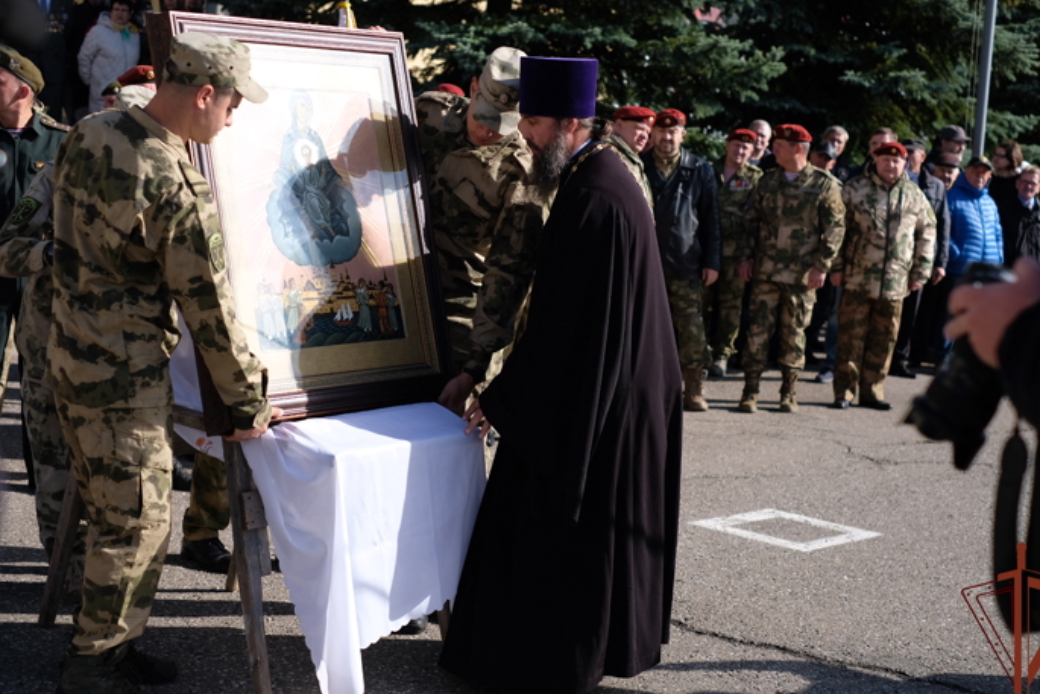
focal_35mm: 58
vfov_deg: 23.4
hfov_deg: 34.5
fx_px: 1676
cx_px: 521
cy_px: 342
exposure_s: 1/4000
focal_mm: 35
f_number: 2.5
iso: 250
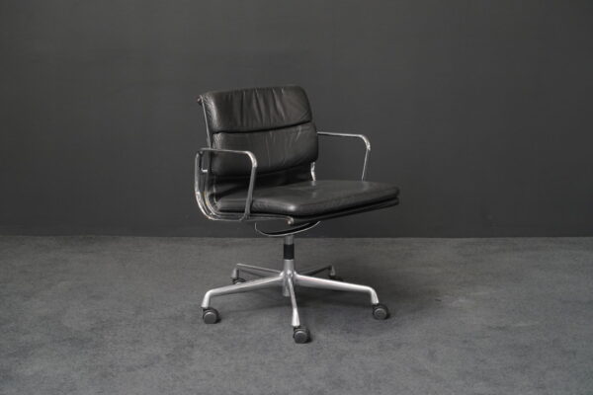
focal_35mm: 67
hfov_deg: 30.1
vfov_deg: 20.3
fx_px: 1104
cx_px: 296
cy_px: 198
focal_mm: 67
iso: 5000
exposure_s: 1/125
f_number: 7.1
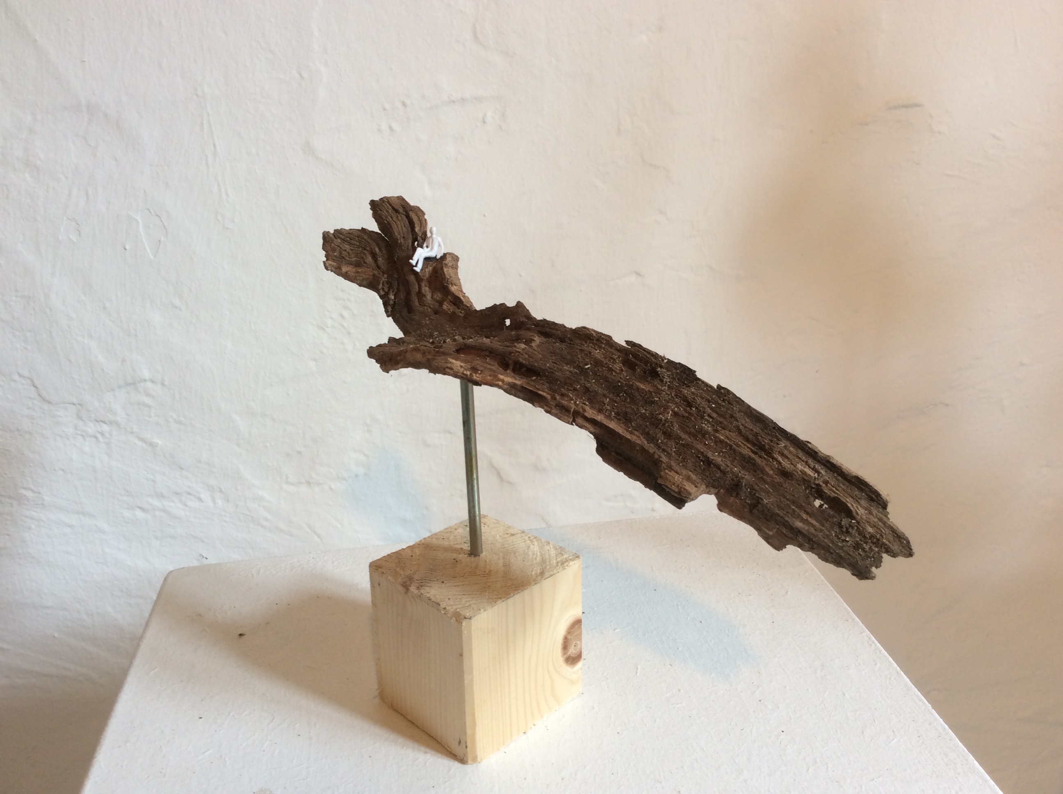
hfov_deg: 56.9
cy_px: 397
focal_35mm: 32
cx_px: 532
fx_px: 981
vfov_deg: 44.1
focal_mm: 3.3
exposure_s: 1/25
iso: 32
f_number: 2.4
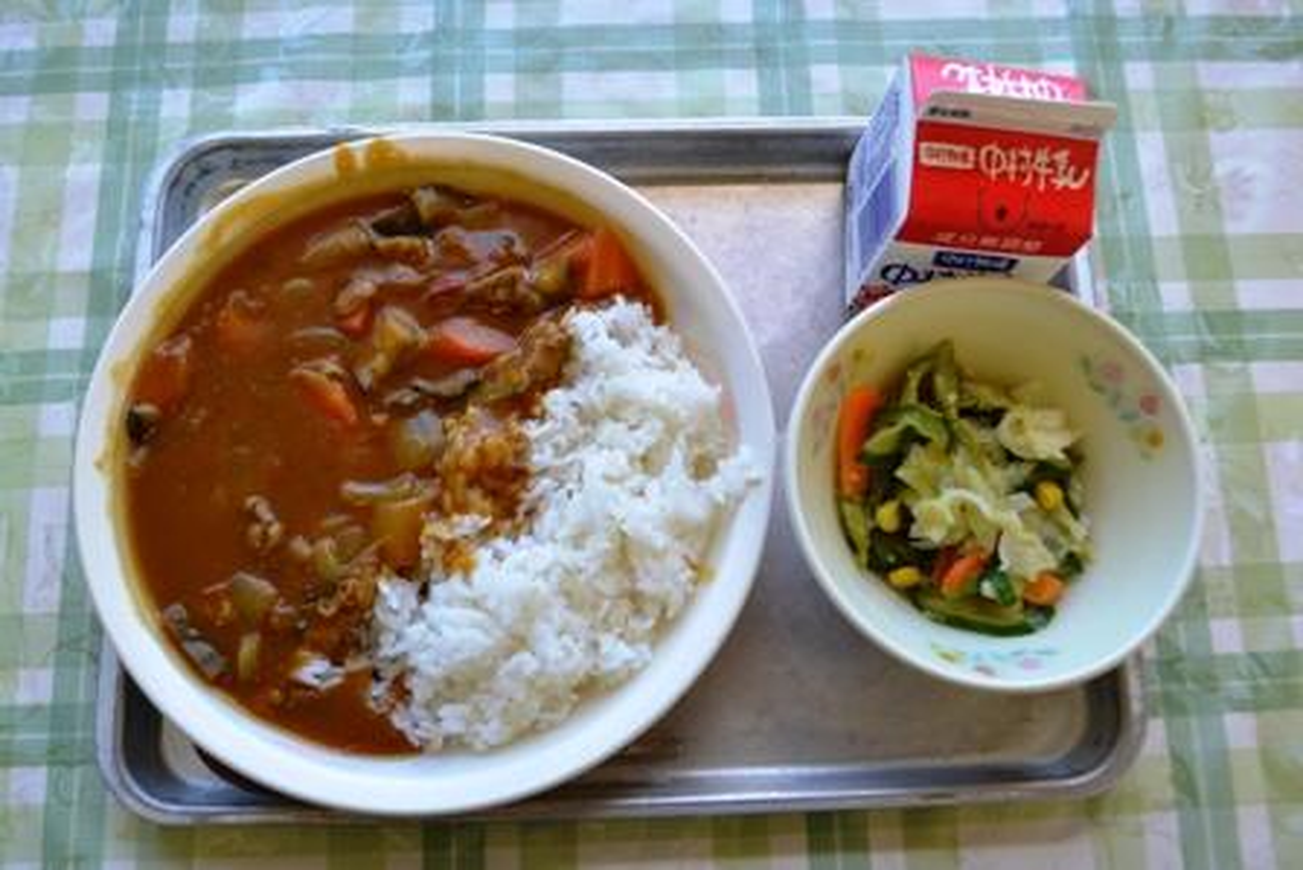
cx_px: 652
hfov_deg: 57.2
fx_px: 1195
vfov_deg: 40.0
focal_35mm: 33
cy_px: 435
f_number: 5
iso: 400
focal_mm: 22
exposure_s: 1/100
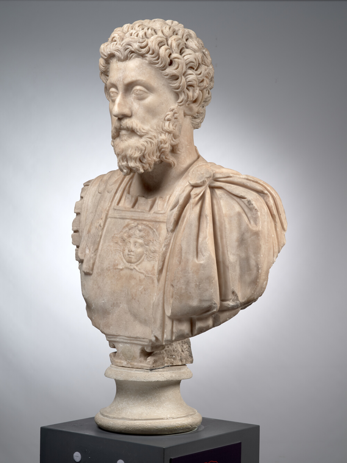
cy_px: 232
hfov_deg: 23.3
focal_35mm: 63
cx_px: 174
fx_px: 842
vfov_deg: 30.7
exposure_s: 1/60
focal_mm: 80
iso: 200
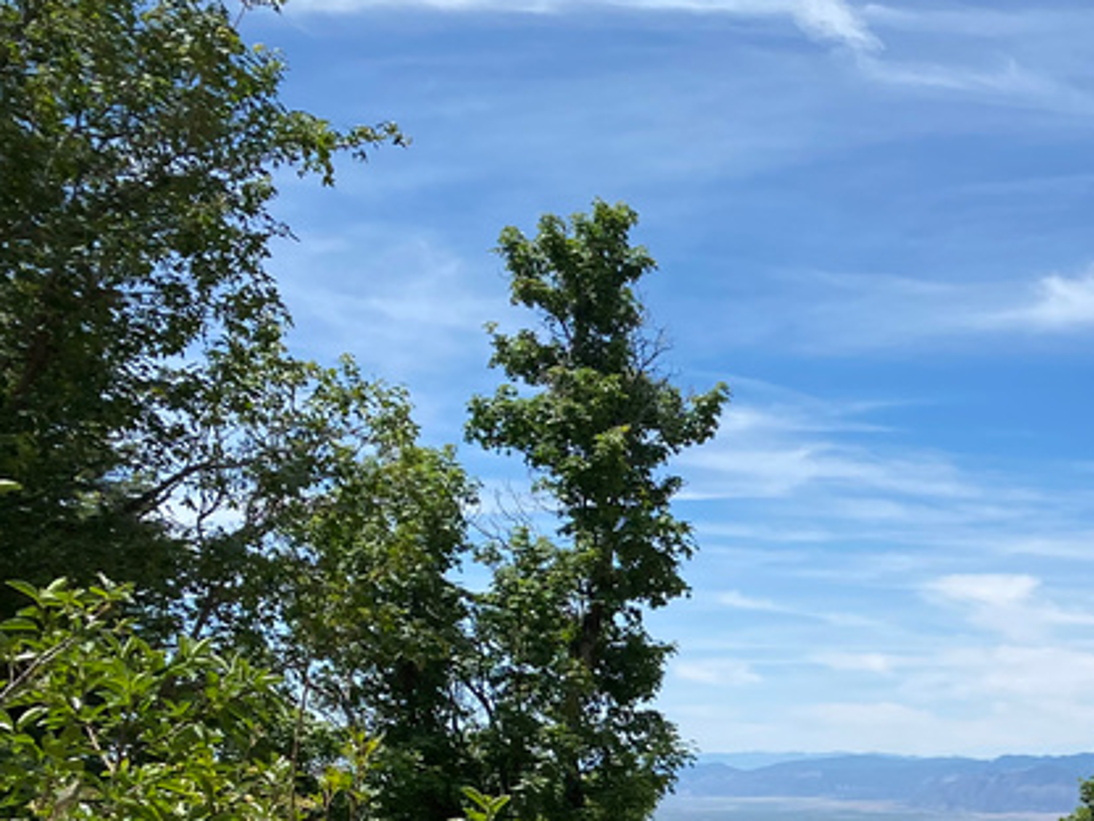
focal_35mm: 64
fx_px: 2023
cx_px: 1344
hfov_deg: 26.6
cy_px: 763
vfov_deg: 22.3
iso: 32
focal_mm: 4.25
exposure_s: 1/3610
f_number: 1.8
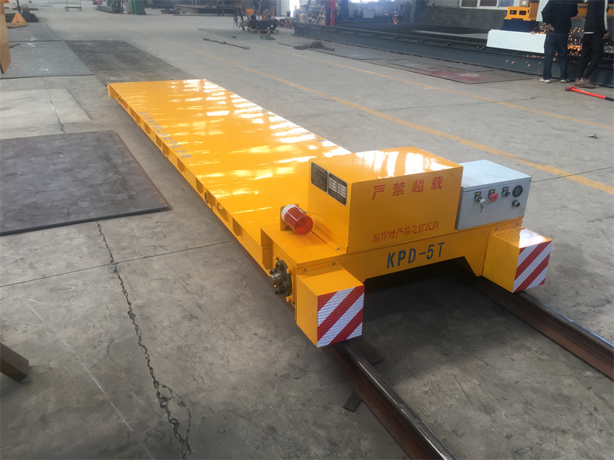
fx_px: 514
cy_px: 230
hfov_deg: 61.7
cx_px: 307
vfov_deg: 48.2
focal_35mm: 29
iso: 32
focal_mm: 4.15
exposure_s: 1/50
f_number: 2.2
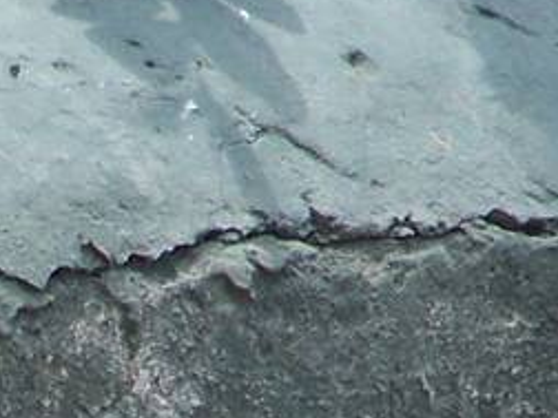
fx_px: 44184
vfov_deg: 0.5
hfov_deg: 0.7
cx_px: -356
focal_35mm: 2741
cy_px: 781
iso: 64
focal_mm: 70.2
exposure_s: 1/125
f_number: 4.8
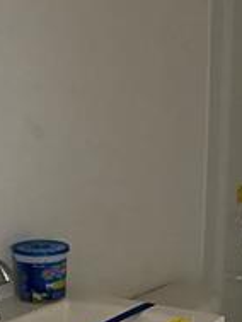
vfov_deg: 22.1
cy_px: 230
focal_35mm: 88
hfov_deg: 16.1
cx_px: 290
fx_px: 819
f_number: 1.8
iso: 640
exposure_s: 1/30
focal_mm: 4.25
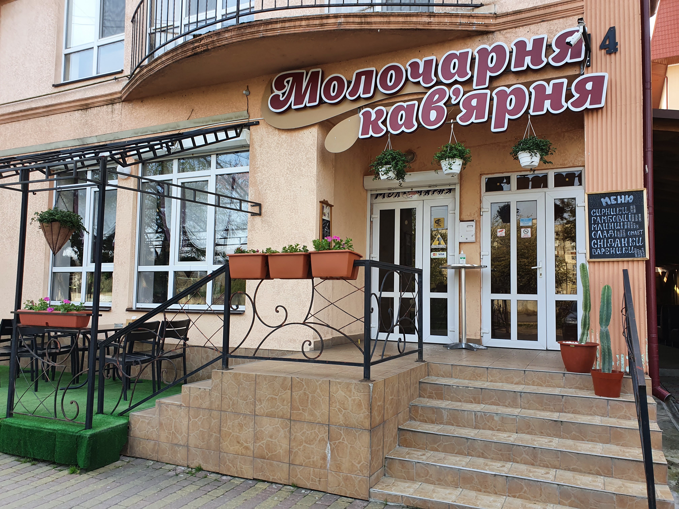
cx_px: 340
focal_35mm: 26
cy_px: 254
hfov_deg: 67.3
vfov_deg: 53.1
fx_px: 510
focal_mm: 4.32
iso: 50
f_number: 2.4
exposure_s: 1/223
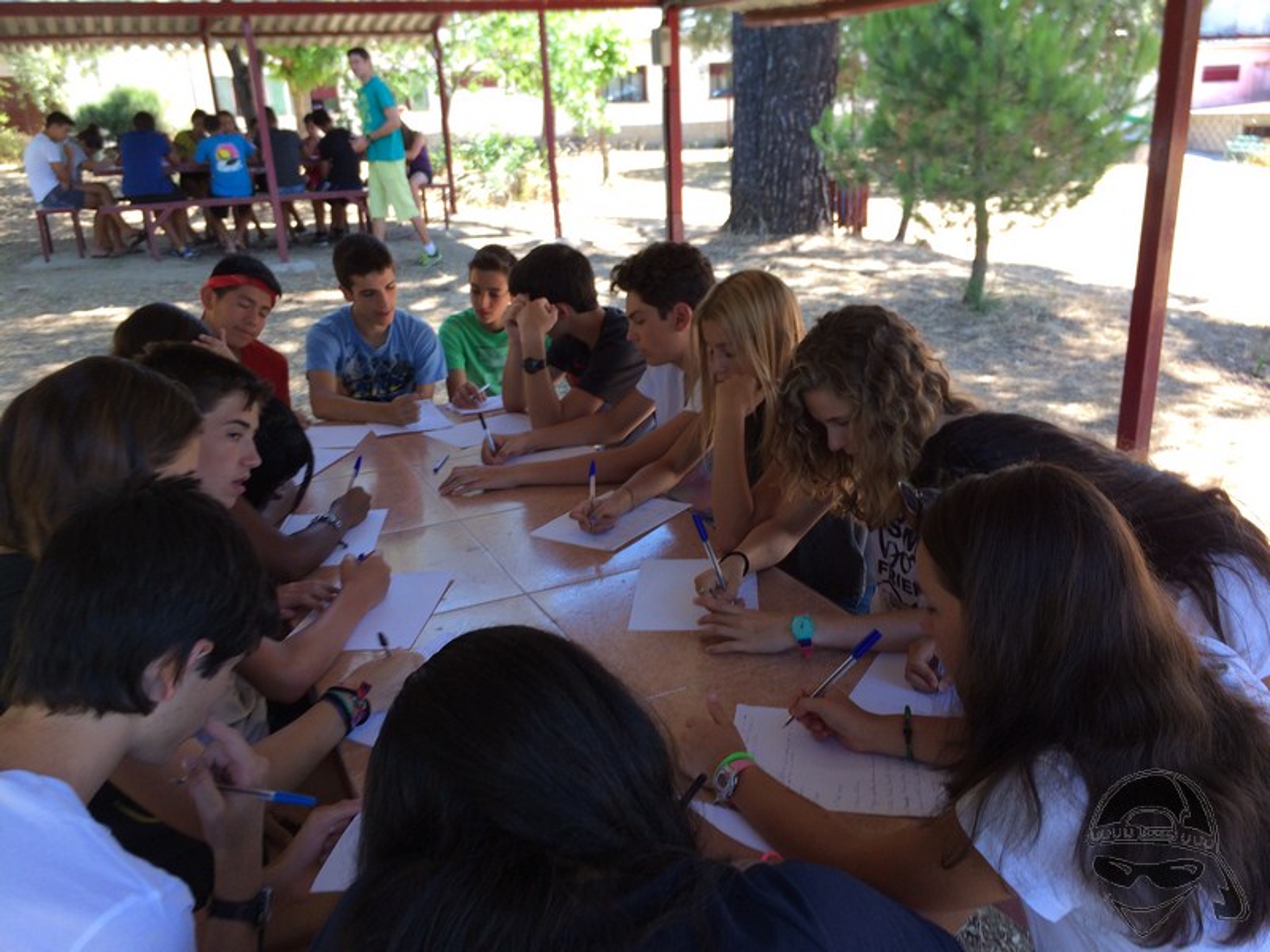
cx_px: 635
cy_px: 476
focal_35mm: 29
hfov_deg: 61.7
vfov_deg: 48.2
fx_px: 1064
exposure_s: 1/105
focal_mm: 4.15
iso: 32
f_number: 2.2
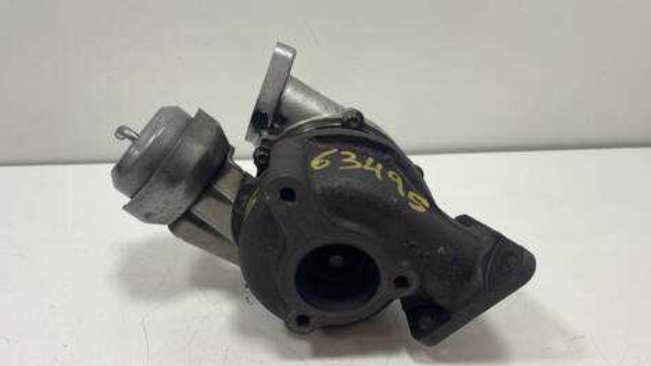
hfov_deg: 66.1
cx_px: 329
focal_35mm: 29
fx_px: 501
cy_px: 207
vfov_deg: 40.1
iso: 64
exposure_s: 1/100
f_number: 1.6
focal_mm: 4.2
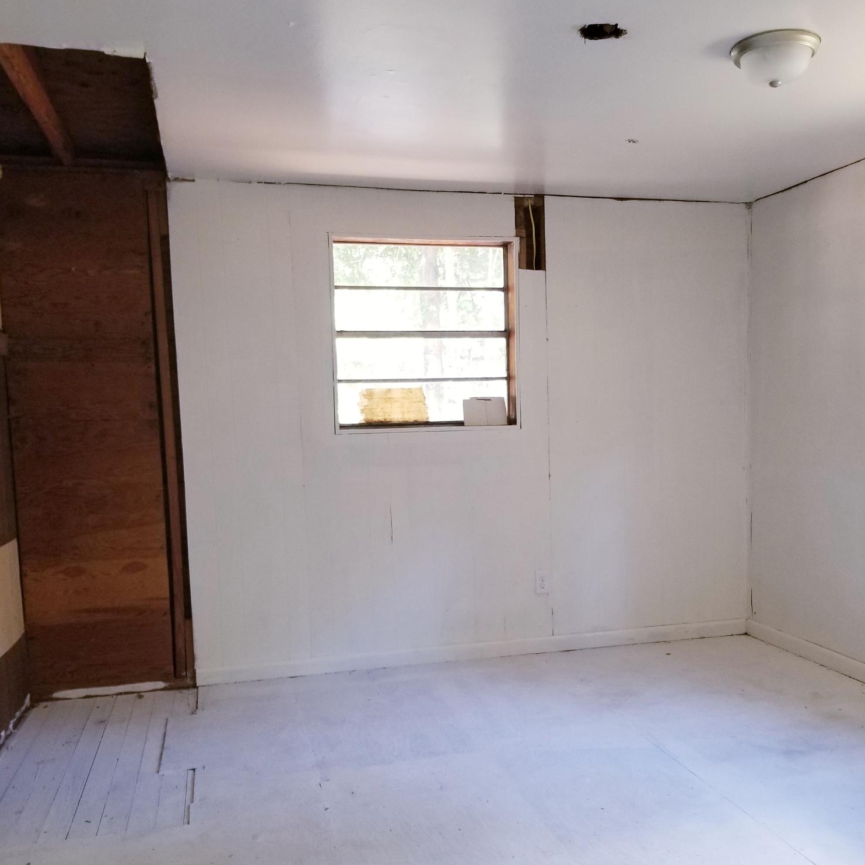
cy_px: 516
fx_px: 876
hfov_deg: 52.5
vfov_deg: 52.2
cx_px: 430
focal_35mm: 31
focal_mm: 4.25
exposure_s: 1/50
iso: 160
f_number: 1.7
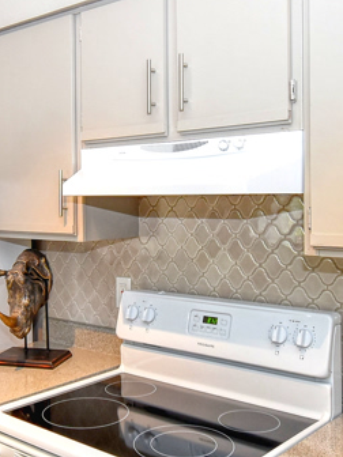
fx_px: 568
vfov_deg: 43.8
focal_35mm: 43
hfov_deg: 33.3
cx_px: 113
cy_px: 216
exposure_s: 1/60
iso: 640
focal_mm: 10
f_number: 4.5
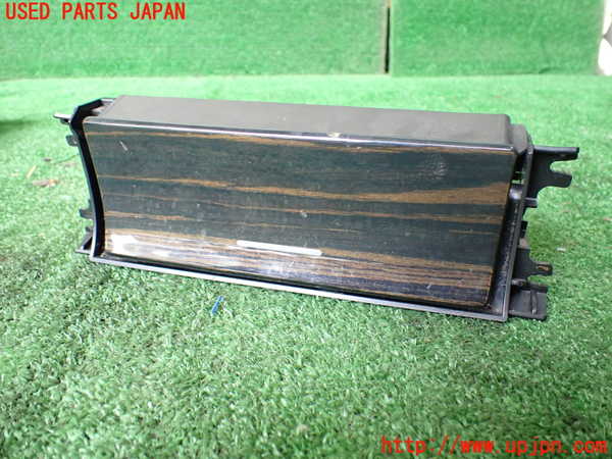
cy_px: 230
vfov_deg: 46.8
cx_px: 306
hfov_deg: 60.0
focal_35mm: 30
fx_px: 530
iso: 640
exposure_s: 1/125
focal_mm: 5.4
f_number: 2.3
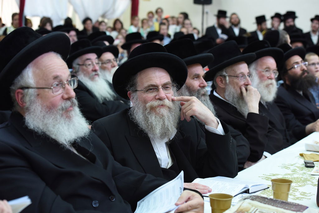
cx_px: 160
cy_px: 106
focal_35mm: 70
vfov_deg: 19.5
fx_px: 620
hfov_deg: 28.8
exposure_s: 1/100
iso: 1600
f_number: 4.5
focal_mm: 70
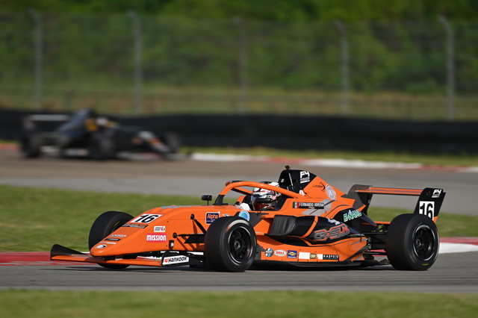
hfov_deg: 3.4
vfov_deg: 2.3
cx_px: 239
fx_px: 7962
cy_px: 159
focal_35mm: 600
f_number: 2.8
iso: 32
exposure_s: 1/320
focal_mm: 400
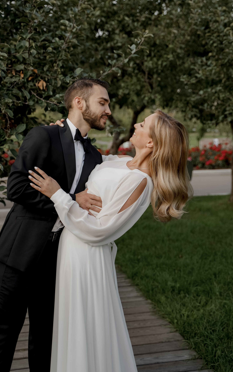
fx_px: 467
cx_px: 123
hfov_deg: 28.0
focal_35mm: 46
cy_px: 186
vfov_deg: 43.5
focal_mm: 45
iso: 100
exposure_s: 1/1250
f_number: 2.8
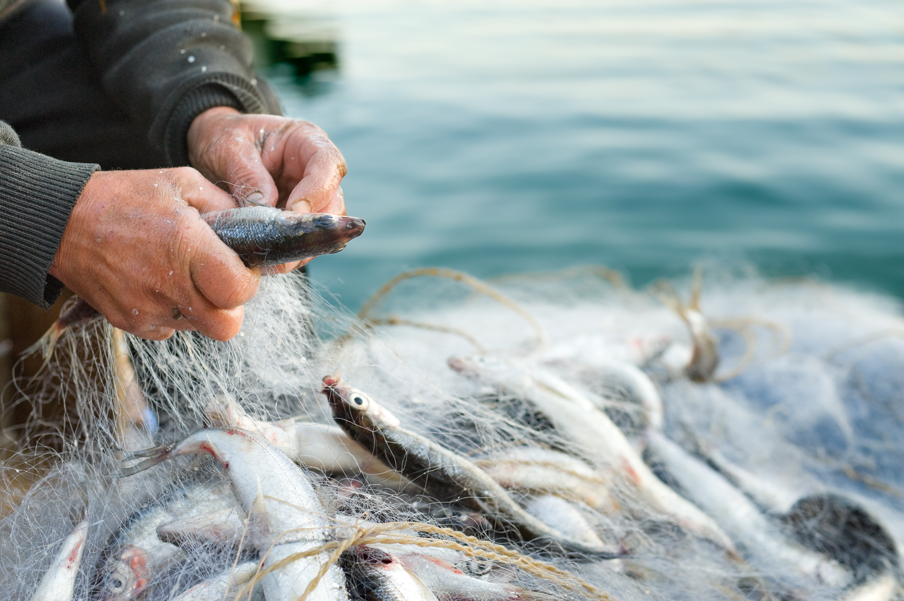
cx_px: 452
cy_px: 300
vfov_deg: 27.0
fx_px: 1255
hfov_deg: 39.6
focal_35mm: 50
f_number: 4
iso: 500
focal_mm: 50
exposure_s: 1/250
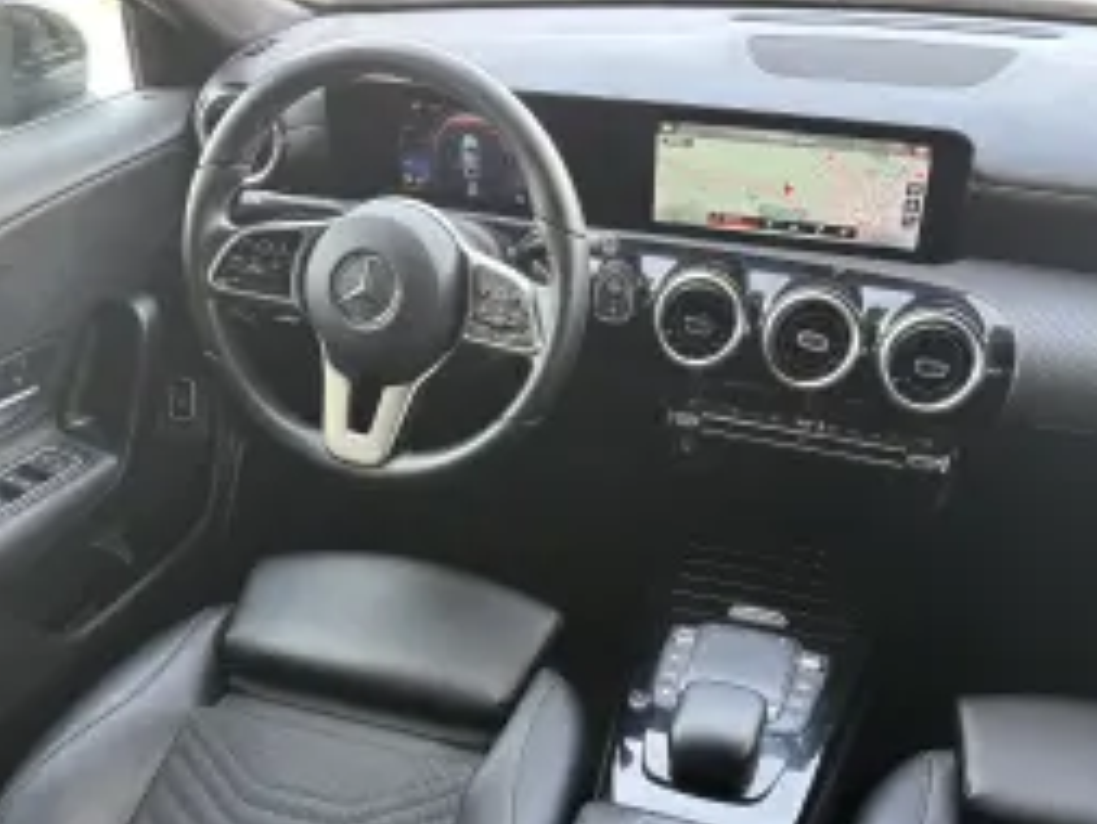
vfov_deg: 38.2
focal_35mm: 37
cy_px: 564
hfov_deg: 50.1
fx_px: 1173
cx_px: 585
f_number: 1.6
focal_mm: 5.96
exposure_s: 1/59
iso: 125
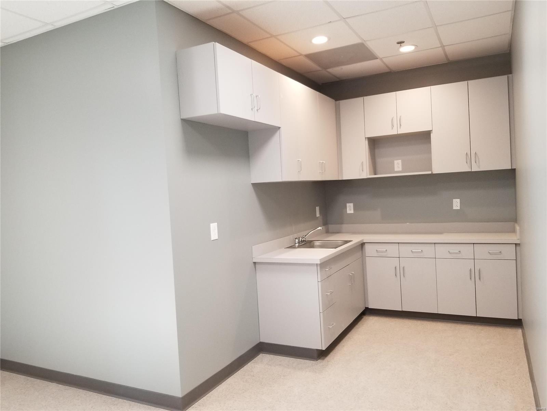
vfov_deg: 53.1
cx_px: 274
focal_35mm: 26
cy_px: 206
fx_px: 411
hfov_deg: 67.3
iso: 200
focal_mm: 4.3
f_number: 1.7
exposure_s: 1/60
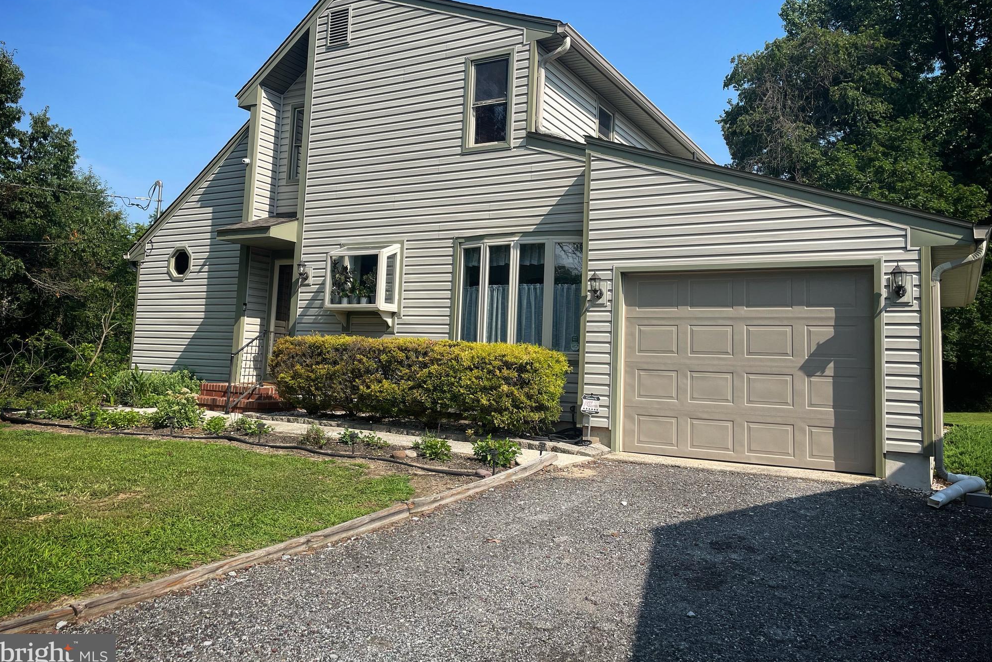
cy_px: 290
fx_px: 772
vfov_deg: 46.3
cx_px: 504
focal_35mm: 28
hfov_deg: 65.5
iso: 32
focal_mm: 4.2
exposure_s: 1/2747
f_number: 1.6
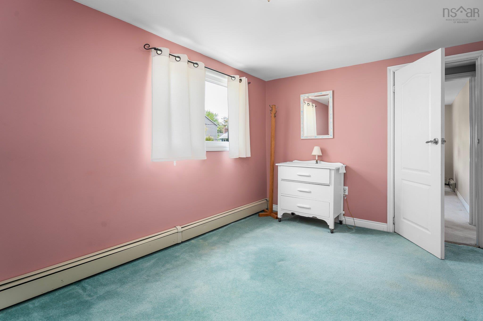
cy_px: 160
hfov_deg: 90.7
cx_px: 242
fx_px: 239
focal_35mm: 18
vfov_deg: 67.9
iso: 320
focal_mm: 17.8
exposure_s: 1/100
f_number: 7.1
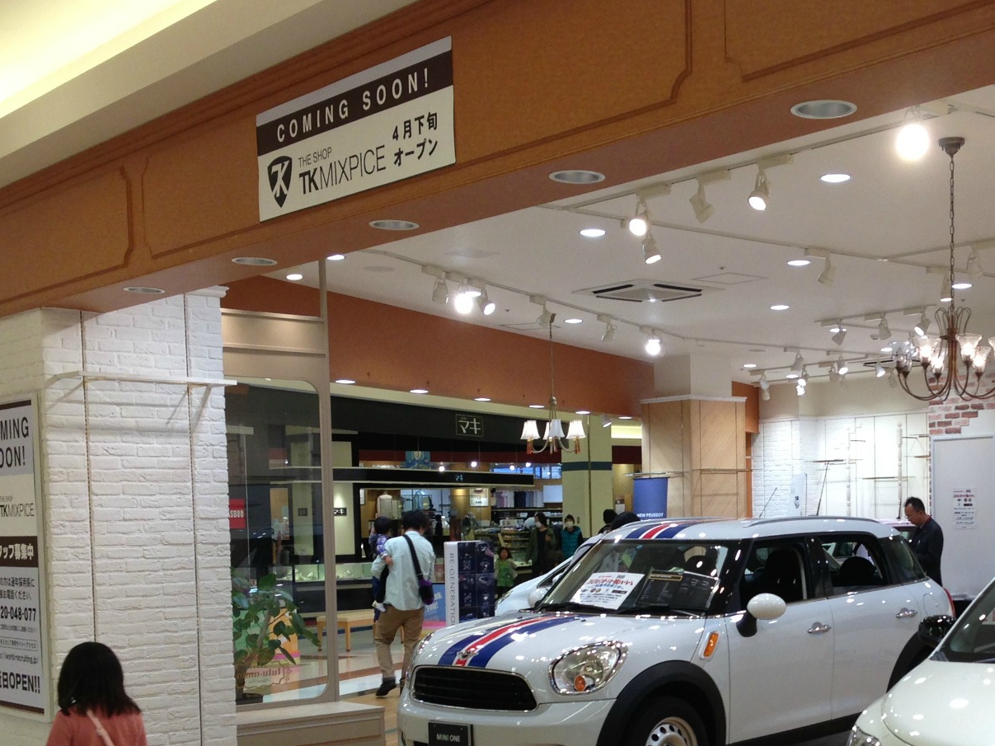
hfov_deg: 33.7
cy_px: 608
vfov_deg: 25.6
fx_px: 1610
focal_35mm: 56
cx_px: 743
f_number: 2.4
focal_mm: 4.13
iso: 64
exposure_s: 1/120
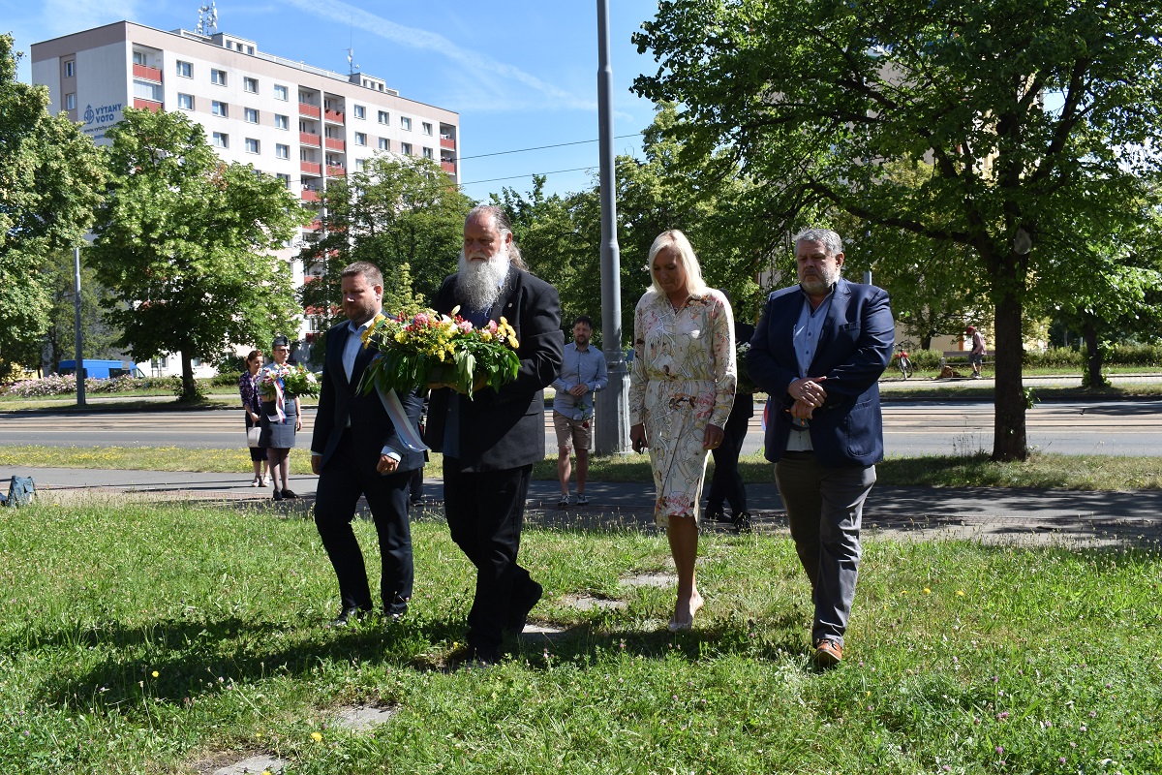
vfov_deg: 38.4
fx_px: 1113
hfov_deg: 55.1
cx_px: 581
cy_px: 388
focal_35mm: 34
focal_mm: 23
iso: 200
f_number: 9
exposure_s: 1/320
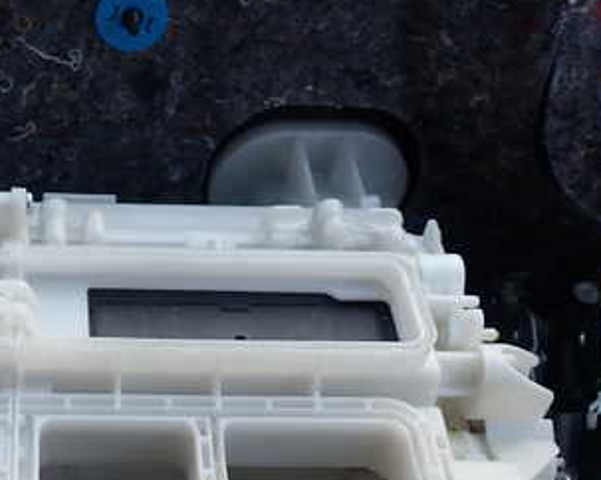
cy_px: 432
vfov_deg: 25.4
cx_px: 50
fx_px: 1031
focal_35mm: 58
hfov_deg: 30.9
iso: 100
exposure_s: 1/80
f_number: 3.2
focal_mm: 5.4
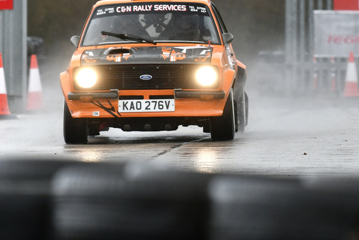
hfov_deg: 4.3
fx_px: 4807
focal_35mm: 482
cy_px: 121
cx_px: 250
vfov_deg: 2.9
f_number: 3.2
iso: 900
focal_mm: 200
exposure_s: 1/500
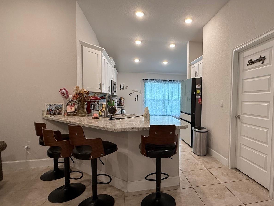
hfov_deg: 83.2
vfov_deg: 68.7
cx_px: 170
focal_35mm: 19
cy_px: 106
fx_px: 150
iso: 250
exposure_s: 1/120
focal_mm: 2.22
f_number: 2.2
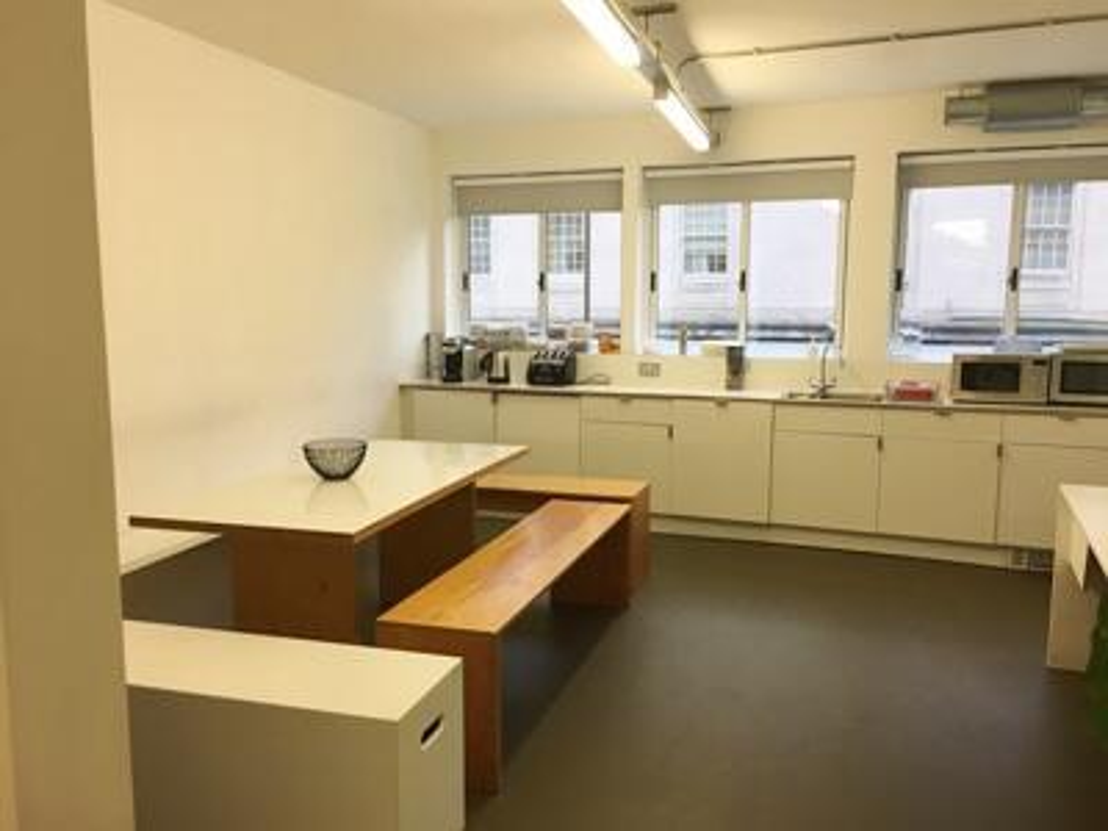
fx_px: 928
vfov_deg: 48.2
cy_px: 416
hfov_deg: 61.7
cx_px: 554
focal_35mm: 29
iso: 32
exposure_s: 1/33
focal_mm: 4.15
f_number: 2.2
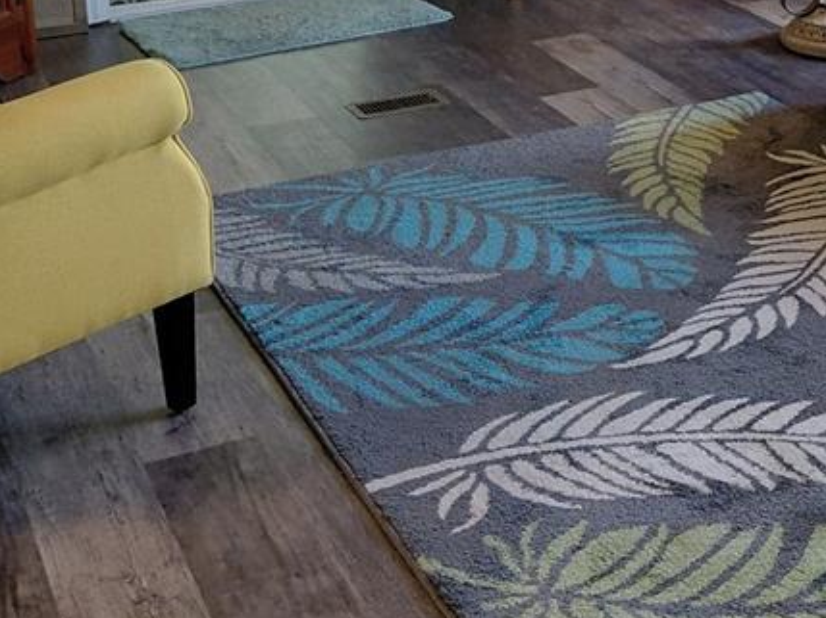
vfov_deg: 19.9
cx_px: 709
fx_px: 1669
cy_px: -96
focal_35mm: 70
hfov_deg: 27.0
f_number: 1.8
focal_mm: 4.69
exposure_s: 1/60
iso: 160
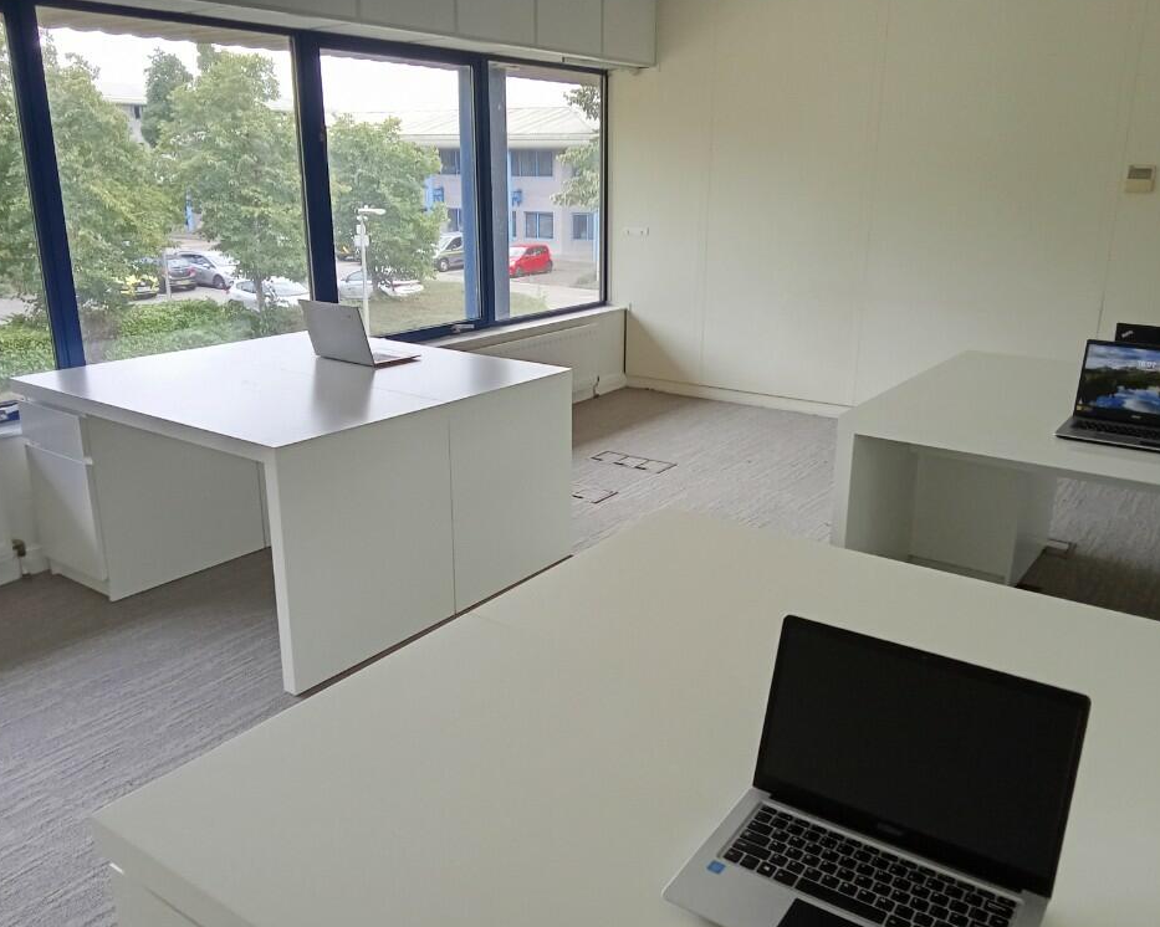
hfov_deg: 58.8
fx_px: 1030
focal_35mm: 30
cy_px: 460
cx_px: 579
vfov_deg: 48.5
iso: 100
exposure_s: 1/33.3
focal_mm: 2.78
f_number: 2
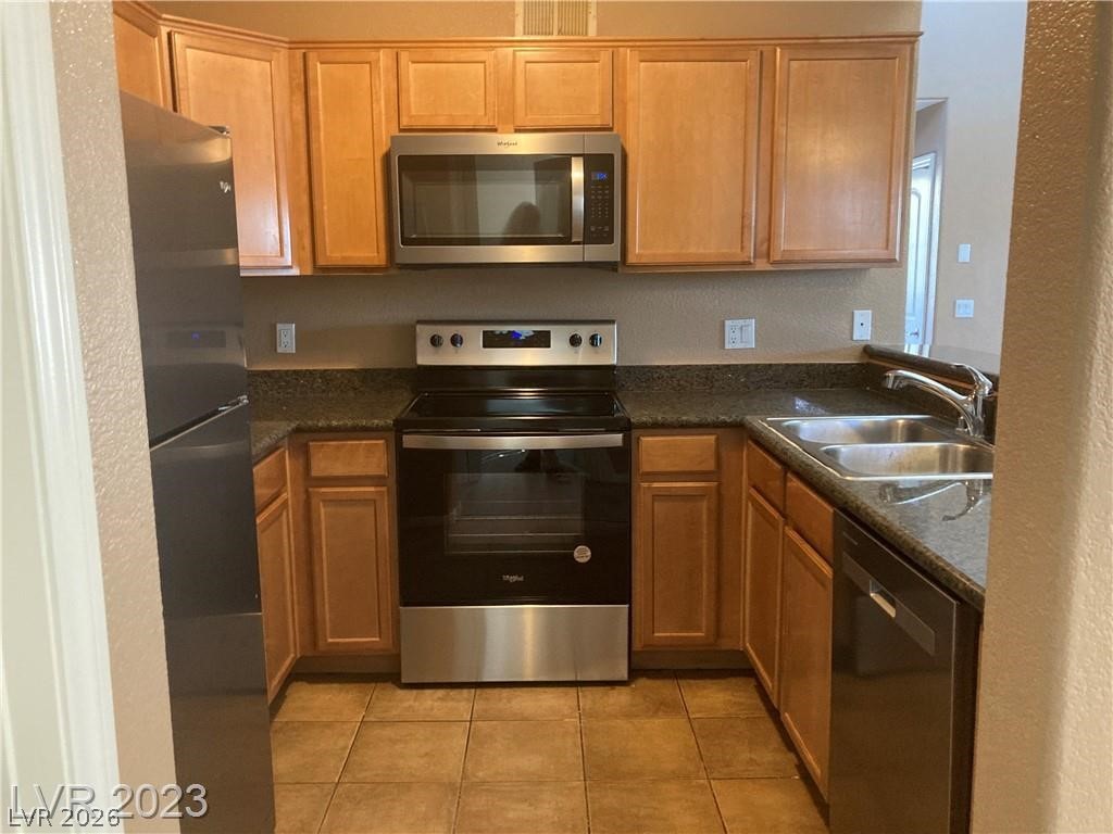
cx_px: 556
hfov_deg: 63.4
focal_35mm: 28
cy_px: 417
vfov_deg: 49.7
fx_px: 900
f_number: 1.8
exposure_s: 1/40
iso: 320
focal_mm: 3.99
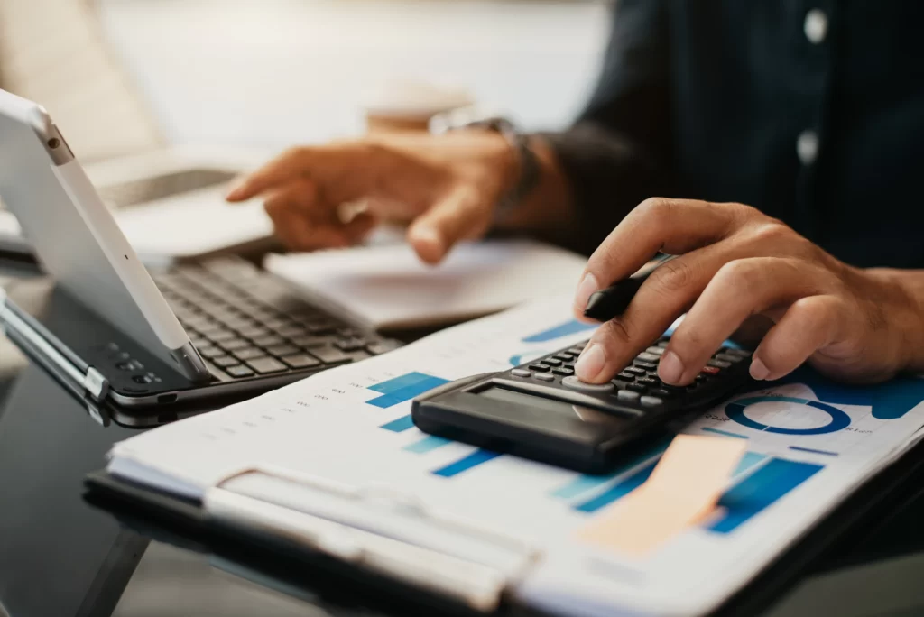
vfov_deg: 27.0
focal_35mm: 50
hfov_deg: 39.6
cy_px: 308
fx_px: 1284
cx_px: 462
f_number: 2.5
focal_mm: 50
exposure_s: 1/250
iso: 200
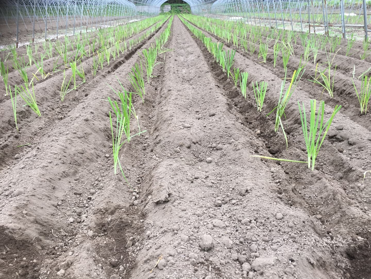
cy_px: 140
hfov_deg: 61.7
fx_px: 311
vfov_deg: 48.2
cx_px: 186
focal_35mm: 29
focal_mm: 4.15
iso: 25
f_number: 2.2
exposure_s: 1/124
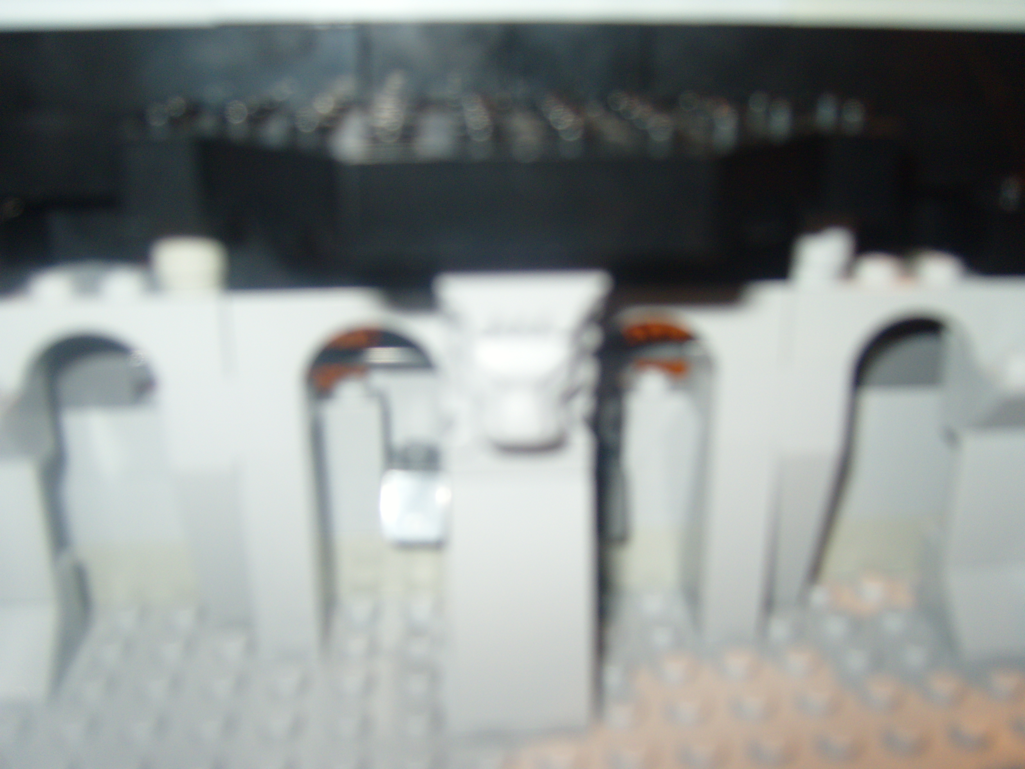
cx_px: 512
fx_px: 1036
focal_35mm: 35
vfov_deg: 40.7
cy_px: 384
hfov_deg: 52.6
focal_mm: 7.4
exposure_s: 1/30
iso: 100
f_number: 2.8
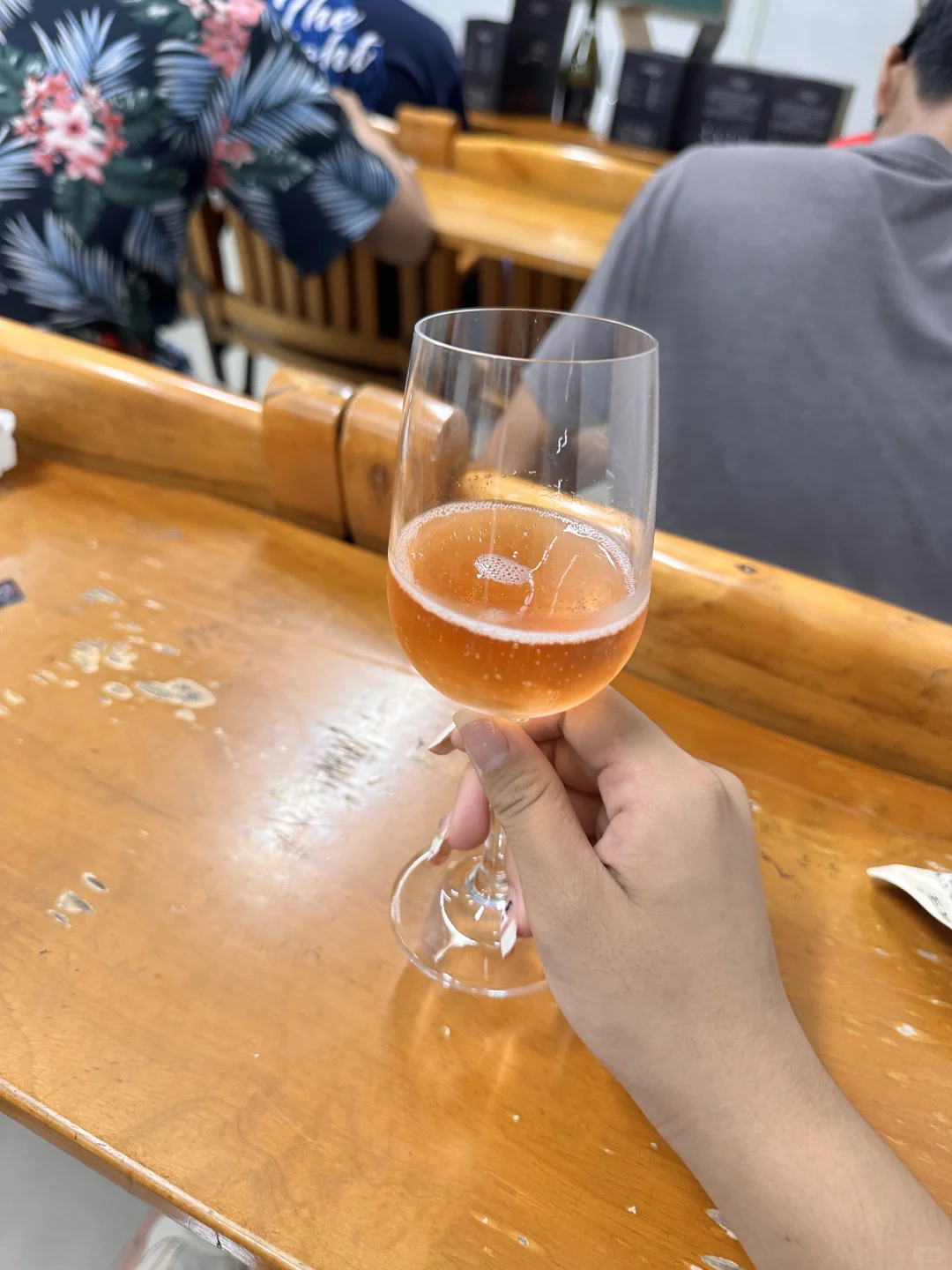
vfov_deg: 71.6
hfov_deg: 56.8
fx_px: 880
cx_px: 476
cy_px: 635
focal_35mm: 24
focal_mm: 6.86
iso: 200
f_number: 1.78
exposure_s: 1/50
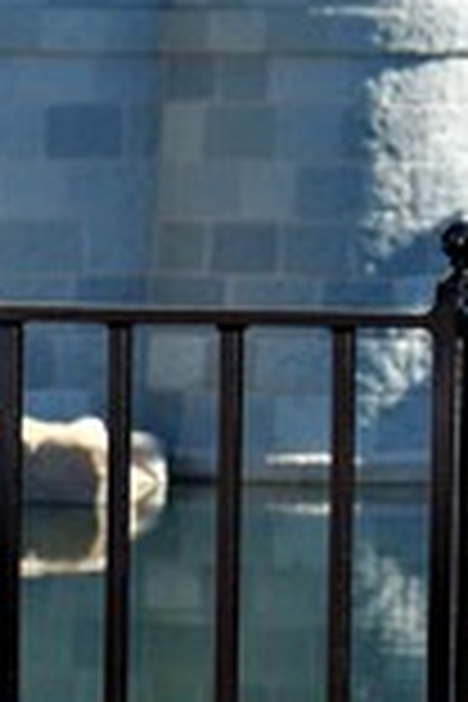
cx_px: -346
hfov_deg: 4.1
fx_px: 6415
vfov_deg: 6.3
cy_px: 540
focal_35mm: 329
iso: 100
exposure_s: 1/250
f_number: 6.3
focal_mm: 45
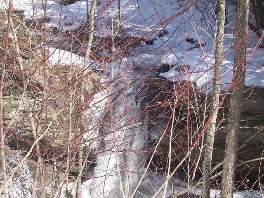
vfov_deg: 22.3
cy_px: 99
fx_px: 503
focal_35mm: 66
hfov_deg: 29.4
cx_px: 132
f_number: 6.7
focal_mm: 10.8
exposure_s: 1/125
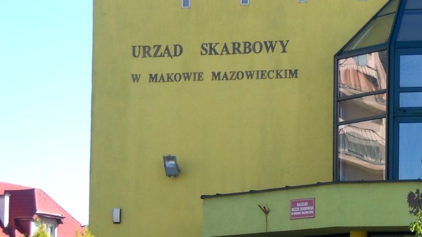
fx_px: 1130
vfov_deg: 12.0
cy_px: 77
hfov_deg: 21.1
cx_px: 290
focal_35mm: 101
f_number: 4
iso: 64
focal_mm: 10.84
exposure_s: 1/176
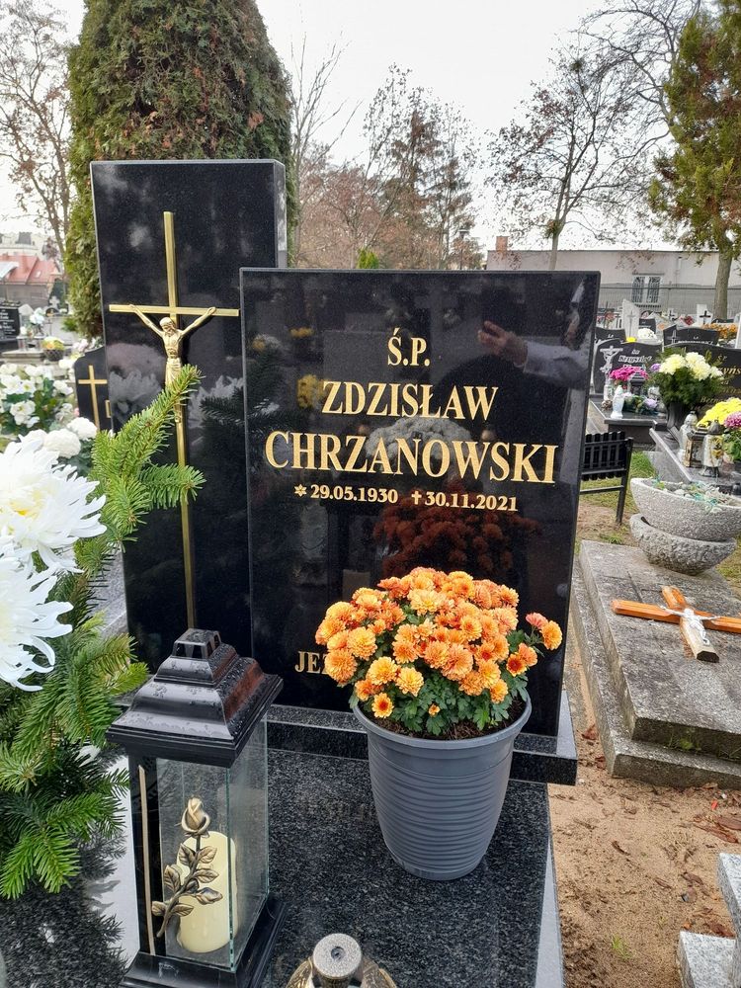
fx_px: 714
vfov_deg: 69.4
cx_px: 370
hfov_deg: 54.9
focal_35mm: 25
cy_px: 494
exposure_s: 1/50
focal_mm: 4.6
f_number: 2
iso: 20
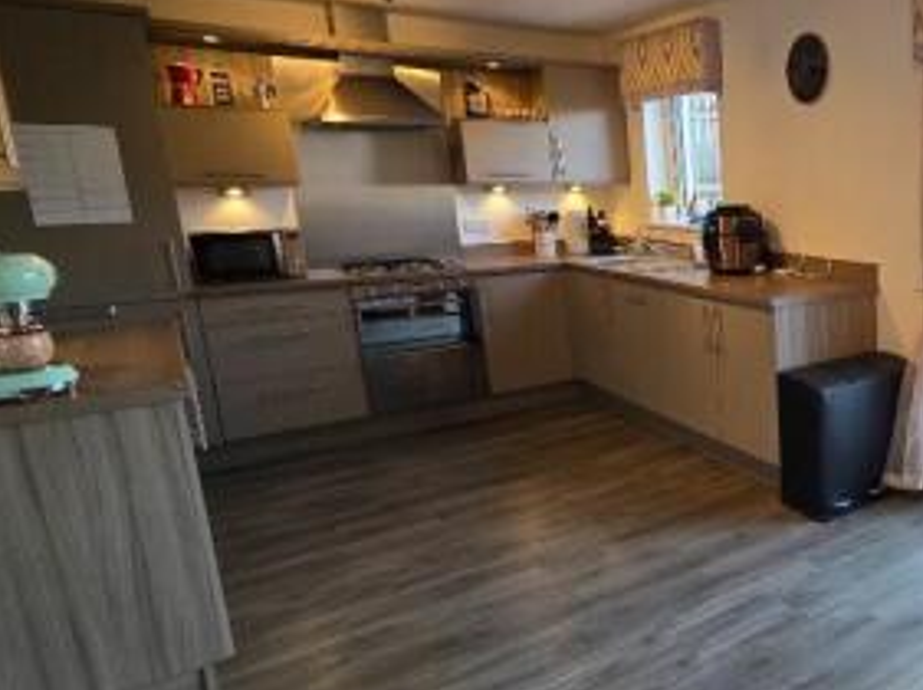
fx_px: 719
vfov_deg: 51.3
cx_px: 898
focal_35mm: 27
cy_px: 340
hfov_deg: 53.3
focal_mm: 2.2
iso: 100
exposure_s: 1/100
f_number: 1.9
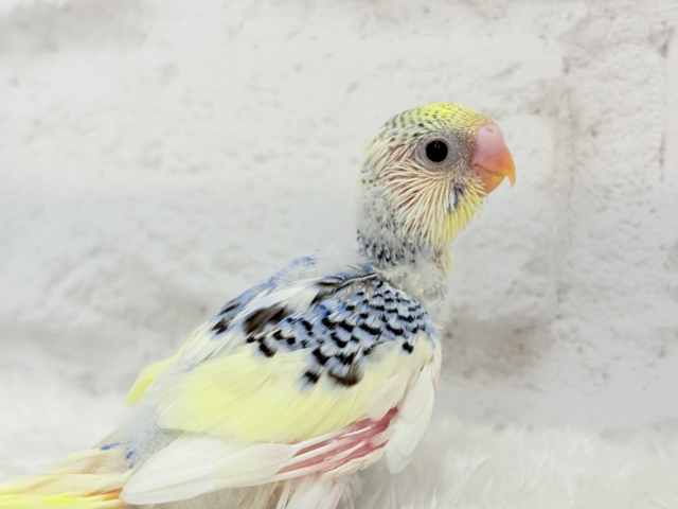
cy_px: 254
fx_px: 1018
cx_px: 339
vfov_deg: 28.0
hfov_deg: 36.8
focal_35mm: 52
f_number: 1.6
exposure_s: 1/100
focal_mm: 5.96
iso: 80
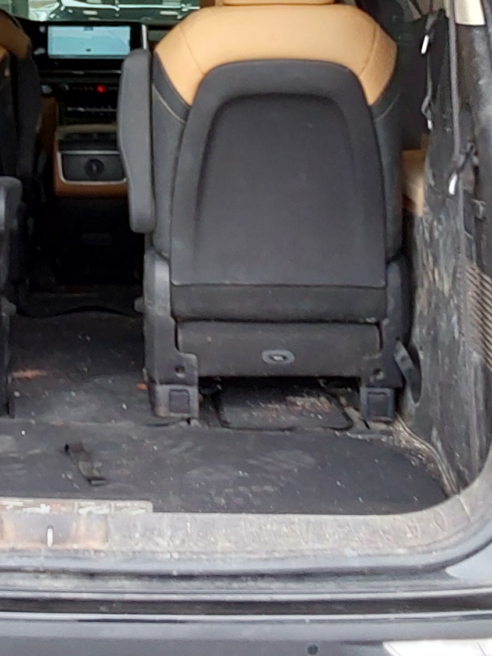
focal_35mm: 81
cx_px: 4
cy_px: -22
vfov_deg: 23.0
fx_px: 1535
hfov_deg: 17.8
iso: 100
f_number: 1.9
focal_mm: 2.91
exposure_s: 1/120
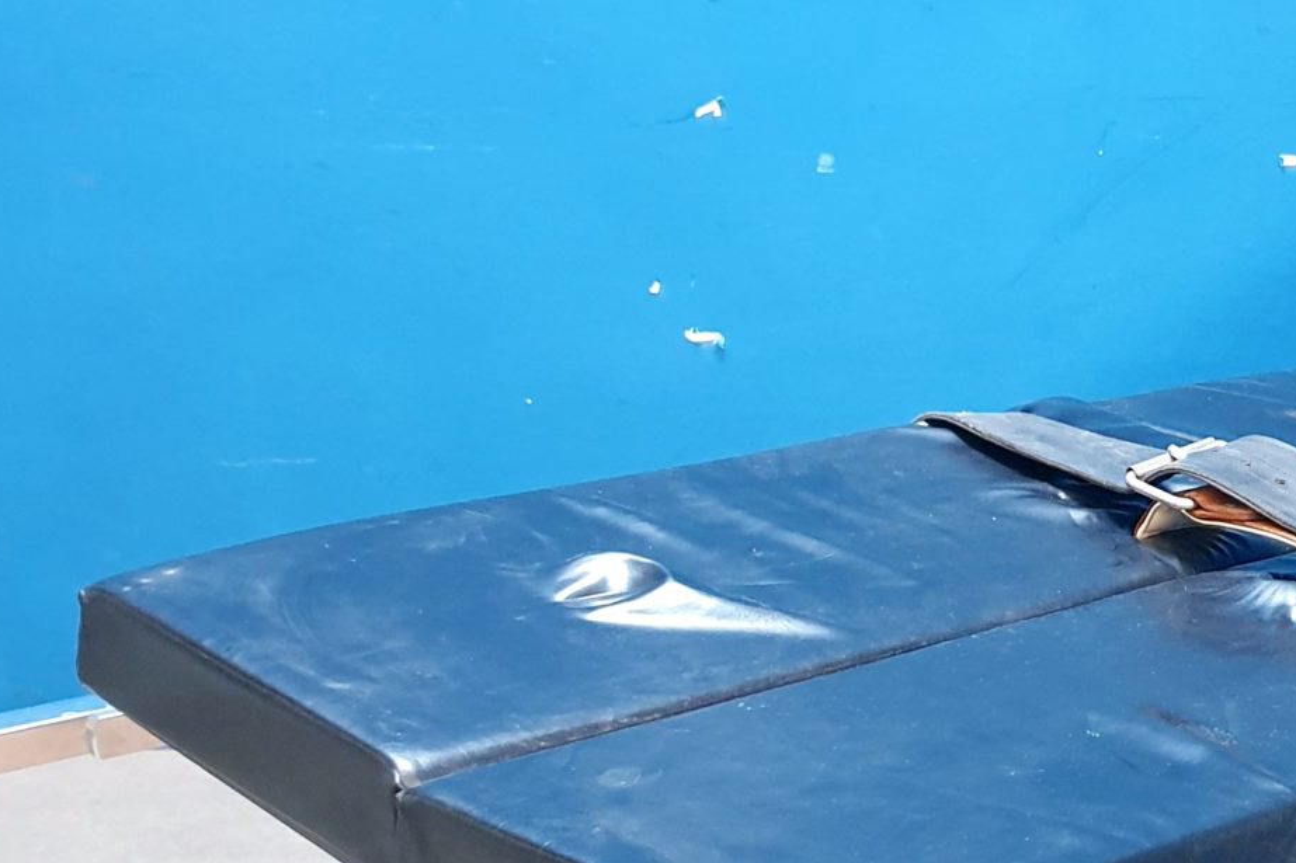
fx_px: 2699
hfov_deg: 25.8
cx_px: 1261
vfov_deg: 18.1
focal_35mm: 75
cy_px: 606
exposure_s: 1/33
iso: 250
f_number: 1.5
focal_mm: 4.3
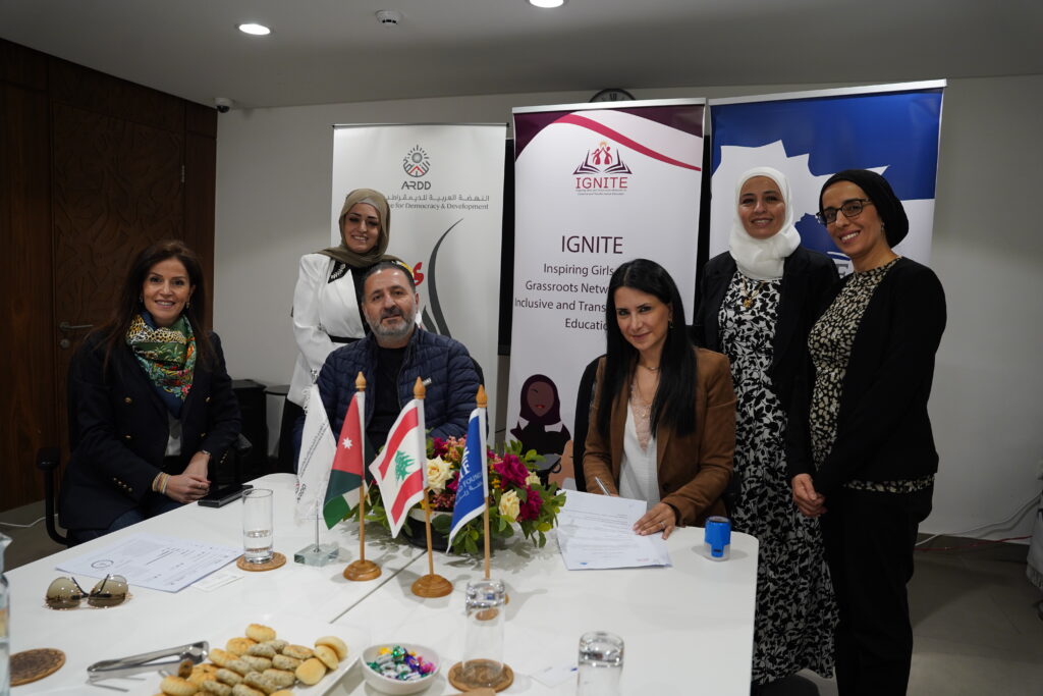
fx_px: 739
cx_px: 522
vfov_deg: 50.4
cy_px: 348
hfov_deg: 70.4
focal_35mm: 26
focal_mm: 25.5
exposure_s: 1/160
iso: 800
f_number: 4
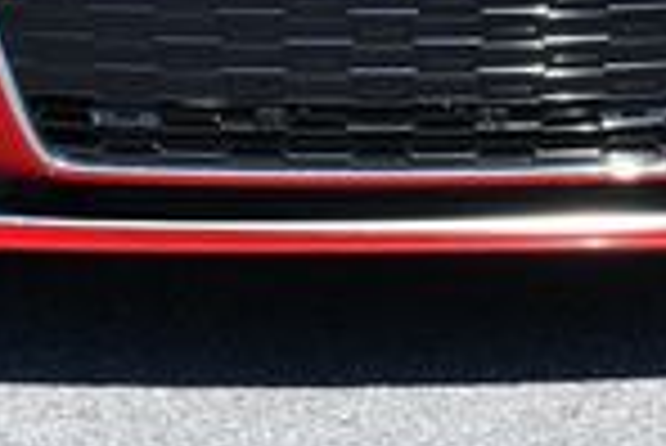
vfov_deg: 5.2
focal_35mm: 259
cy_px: -401
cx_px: 382
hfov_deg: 7.9
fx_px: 4796
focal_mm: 30
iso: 100
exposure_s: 1/250
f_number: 8
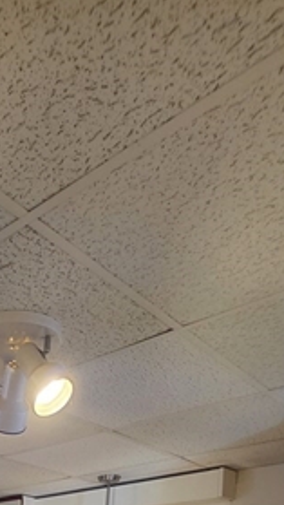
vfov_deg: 33.5
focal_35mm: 39
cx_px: -40
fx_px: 522
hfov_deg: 27.5
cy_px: 688
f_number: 1.9
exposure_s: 1/60
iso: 250
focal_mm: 2.2
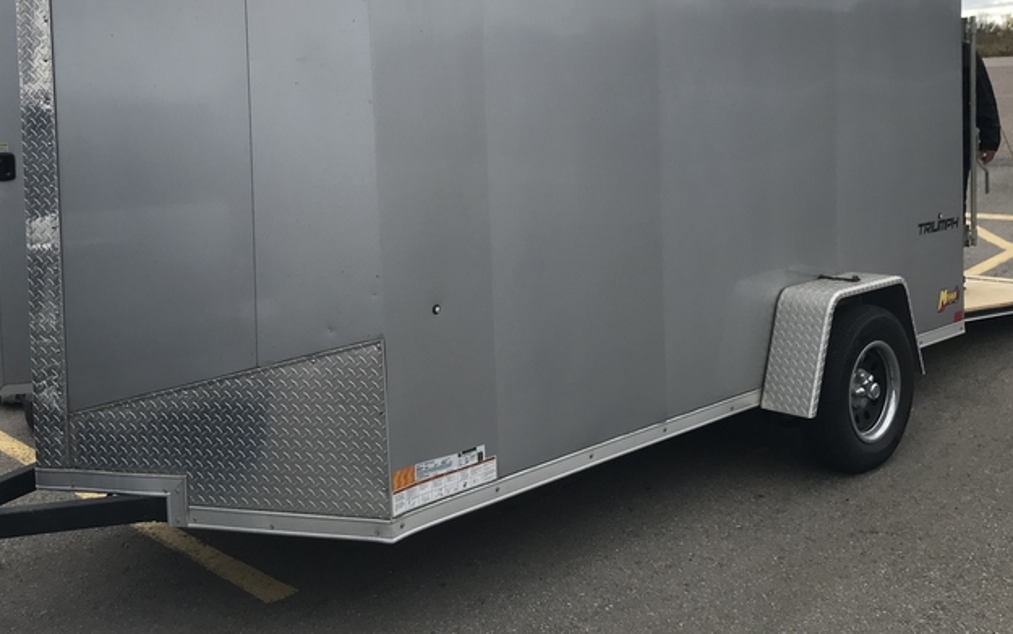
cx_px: 446
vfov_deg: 33.2
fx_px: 1049
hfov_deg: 51.4
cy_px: 186
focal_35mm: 38
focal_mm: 3.99
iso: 20
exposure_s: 1/1294
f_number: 1.8
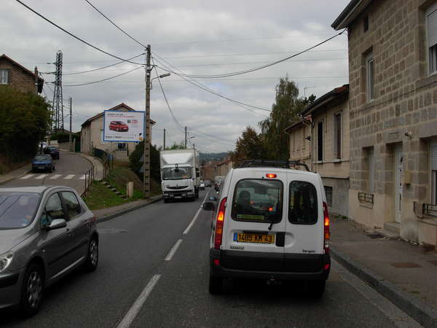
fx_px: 480
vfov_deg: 37.7
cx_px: 218
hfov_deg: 49.0
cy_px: 164
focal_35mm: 38
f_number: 4.9
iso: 79
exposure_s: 1/558
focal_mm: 6.3
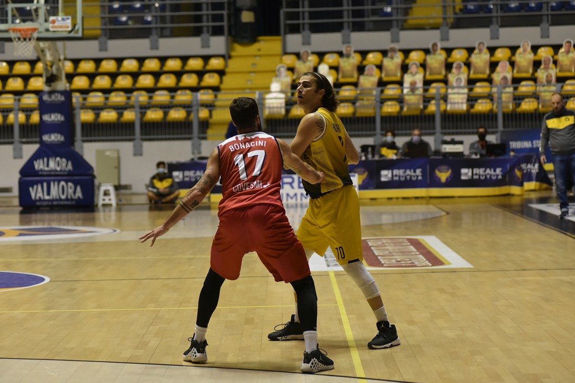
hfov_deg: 17.3
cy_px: 185
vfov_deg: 11.6
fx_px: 1885
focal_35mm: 118
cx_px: 280
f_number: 4
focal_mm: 112
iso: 3200
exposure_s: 1/1000
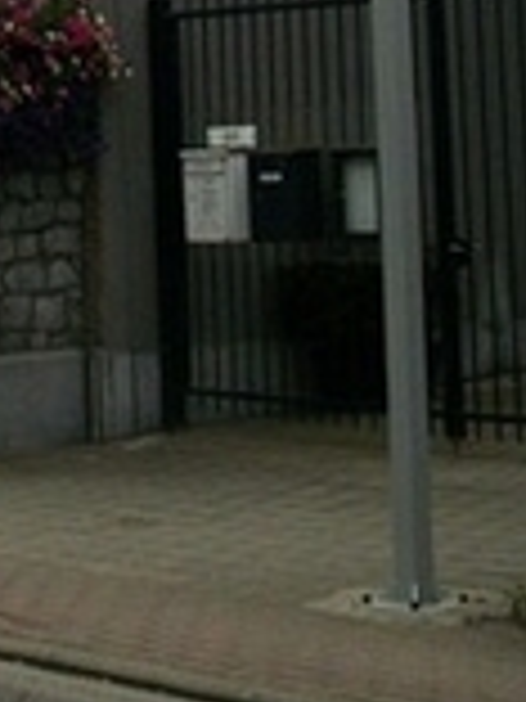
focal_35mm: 123
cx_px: -261
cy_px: -292
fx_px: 2492
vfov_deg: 15.0
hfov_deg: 11.5
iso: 80
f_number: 8.8
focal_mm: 5.7
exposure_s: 1/200
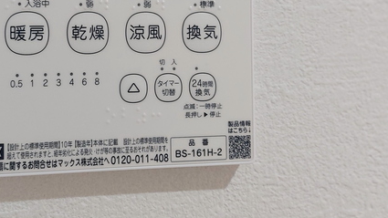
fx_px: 607
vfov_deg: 20.0
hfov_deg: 34.9
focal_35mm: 59
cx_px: 112
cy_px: 29
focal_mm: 5.23
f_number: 1.8
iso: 64
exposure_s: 1/24
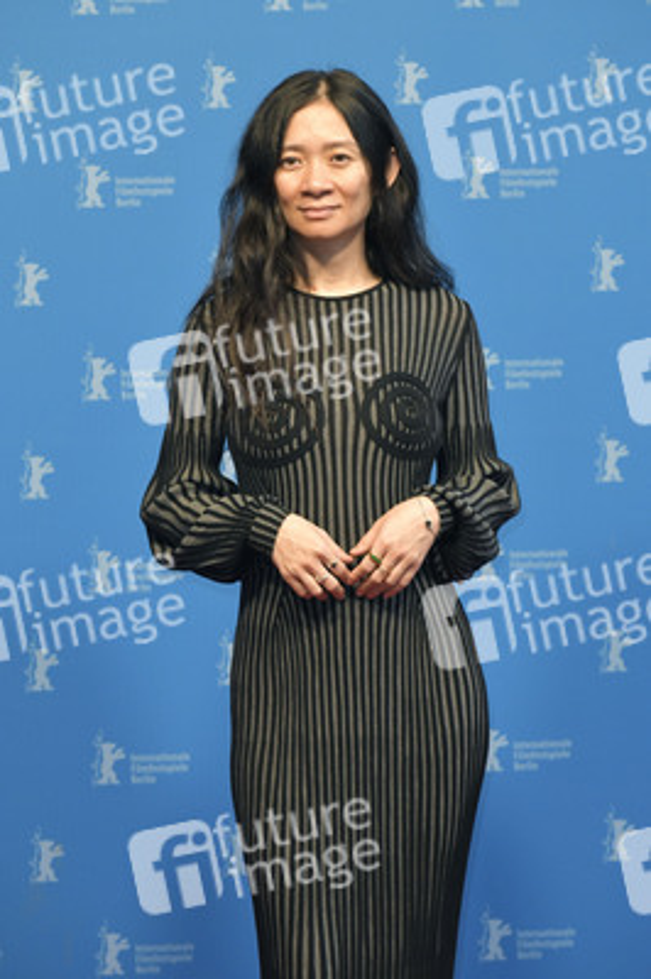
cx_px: 326
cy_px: 490
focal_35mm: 170
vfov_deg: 12.1
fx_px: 4619
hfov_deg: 8.1
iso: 2000
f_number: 5.6
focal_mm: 170
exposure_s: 1/160
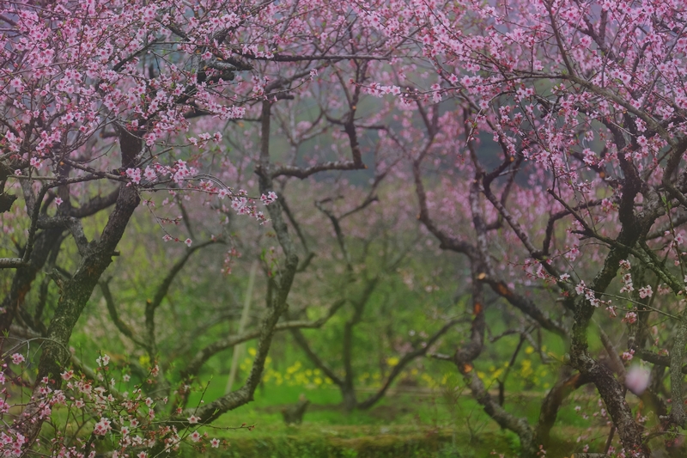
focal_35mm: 202
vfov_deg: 6.8
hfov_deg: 10.2
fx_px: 3854
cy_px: 229
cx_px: 344
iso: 200
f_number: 4.4
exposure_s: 1/50
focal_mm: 134.5
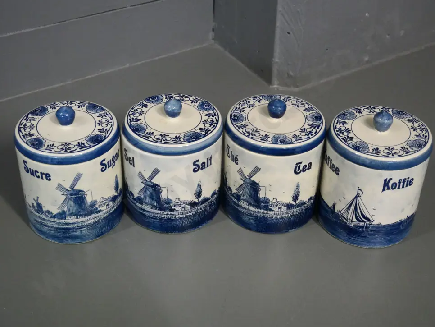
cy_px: 155
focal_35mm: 53
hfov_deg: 36.2
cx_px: 220
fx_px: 666
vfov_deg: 27.5
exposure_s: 1/160
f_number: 4.5
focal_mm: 25
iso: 3200
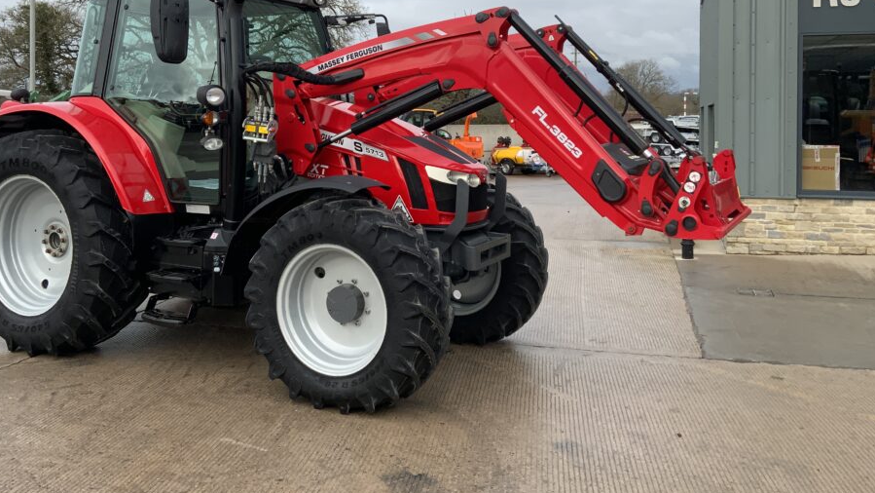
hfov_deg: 55.2
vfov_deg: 32.3
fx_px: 835
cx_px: 398
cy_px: 132
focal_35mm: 36
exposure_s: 1/962
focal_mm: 3
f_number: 1.8
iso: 16
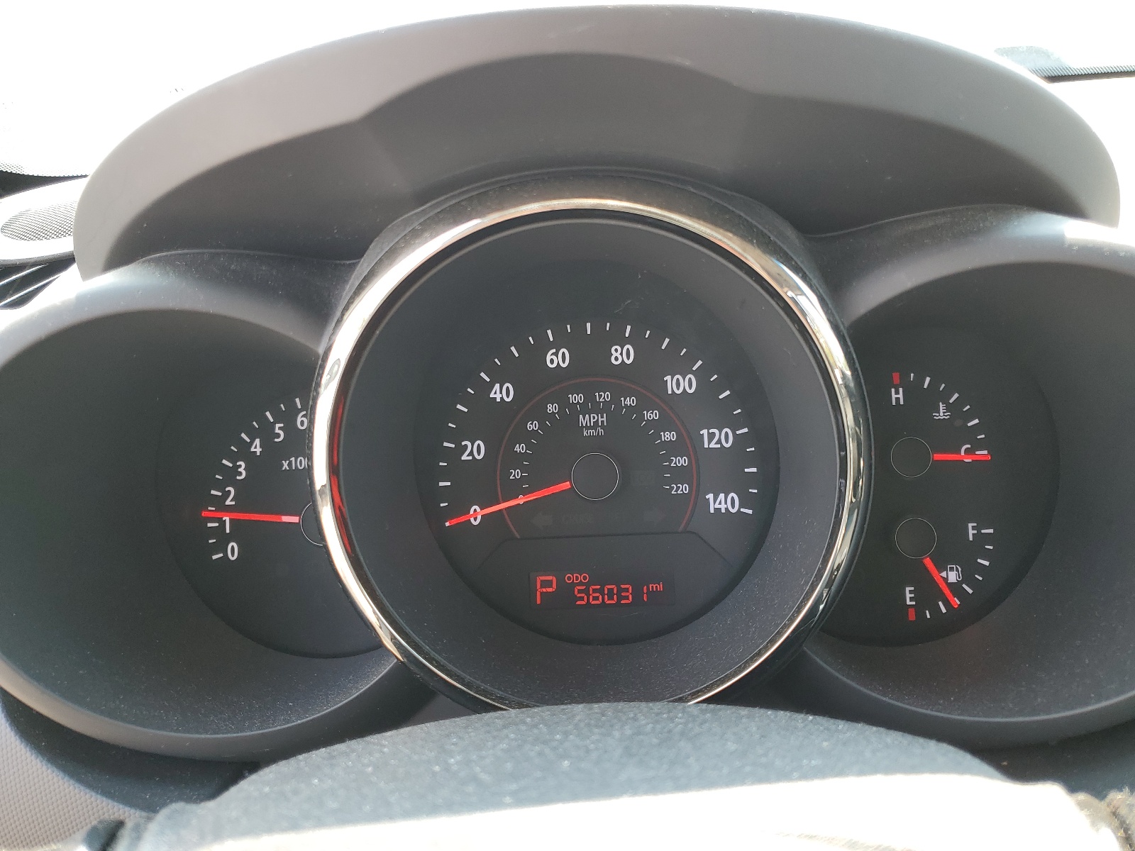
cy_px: 426
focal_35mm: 26
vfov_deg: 53.1
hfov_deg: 67.3
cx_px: 568
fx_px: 852
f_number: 1.5
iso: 50
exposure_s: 1/125
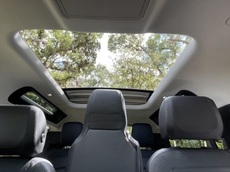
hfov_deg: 73.9
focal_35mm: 23
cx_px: 115
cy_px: 86
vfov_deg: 58.9
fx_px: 153
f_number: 2.2
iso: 25
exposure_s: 1/128
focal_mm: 2.71
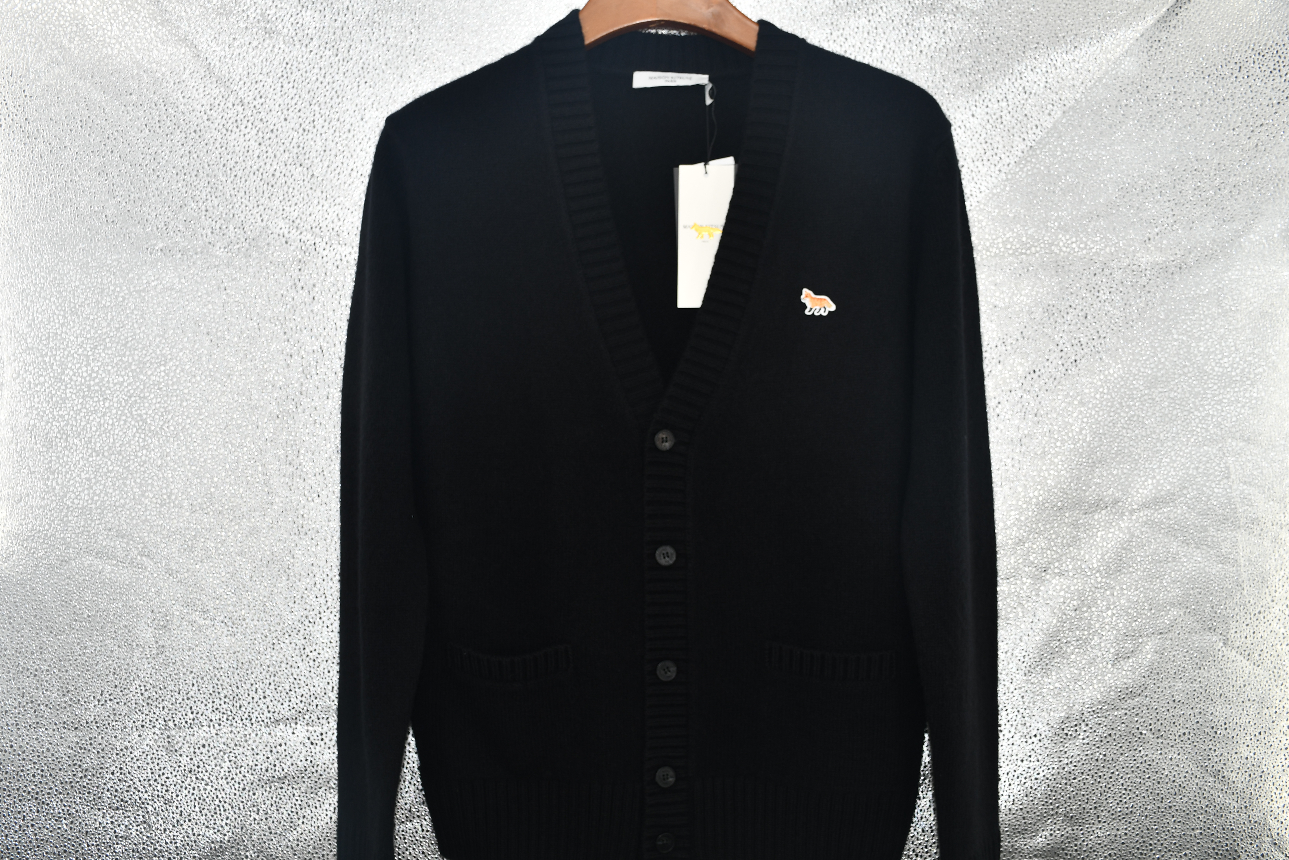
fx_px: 1289
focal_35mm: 36
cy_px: 430
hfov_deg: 53.1
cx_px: 644
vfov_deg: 36.9
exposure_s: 1/250
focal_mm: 24
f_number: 4.5
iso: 100
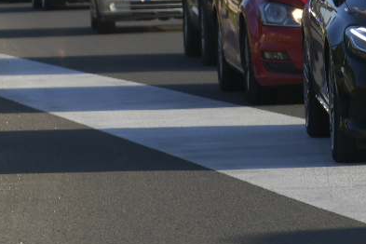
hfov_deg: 4.5
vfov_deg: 3.0
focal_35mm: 453
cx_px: 93
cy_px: -179
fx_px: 4605
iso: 400
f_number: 4
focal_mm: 110
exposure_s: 1/2500
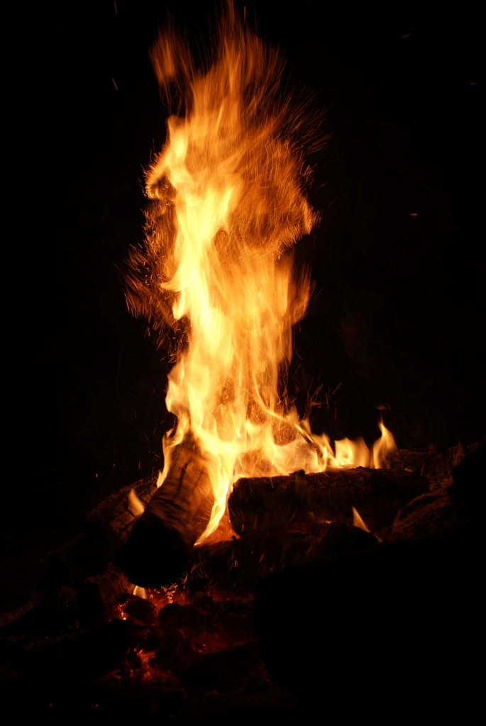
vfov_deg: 43.6
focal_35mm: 45
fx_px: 909
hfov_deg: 29.9
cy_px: 363
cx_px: 243
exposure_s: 1/60
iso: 100
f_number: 5.6
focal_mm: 30
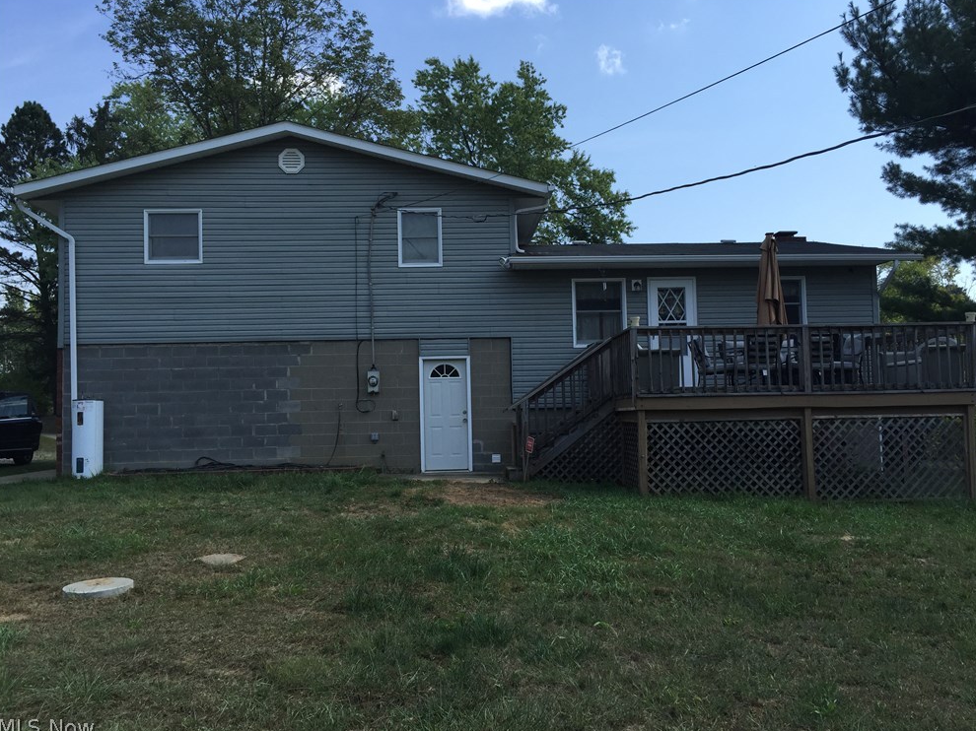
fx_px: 846
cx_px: 497
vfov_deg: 46.8
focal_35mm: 30
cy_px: 366
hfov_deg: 60.0
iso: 32
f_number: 2.2
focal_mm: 4.15
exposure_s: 1/1068
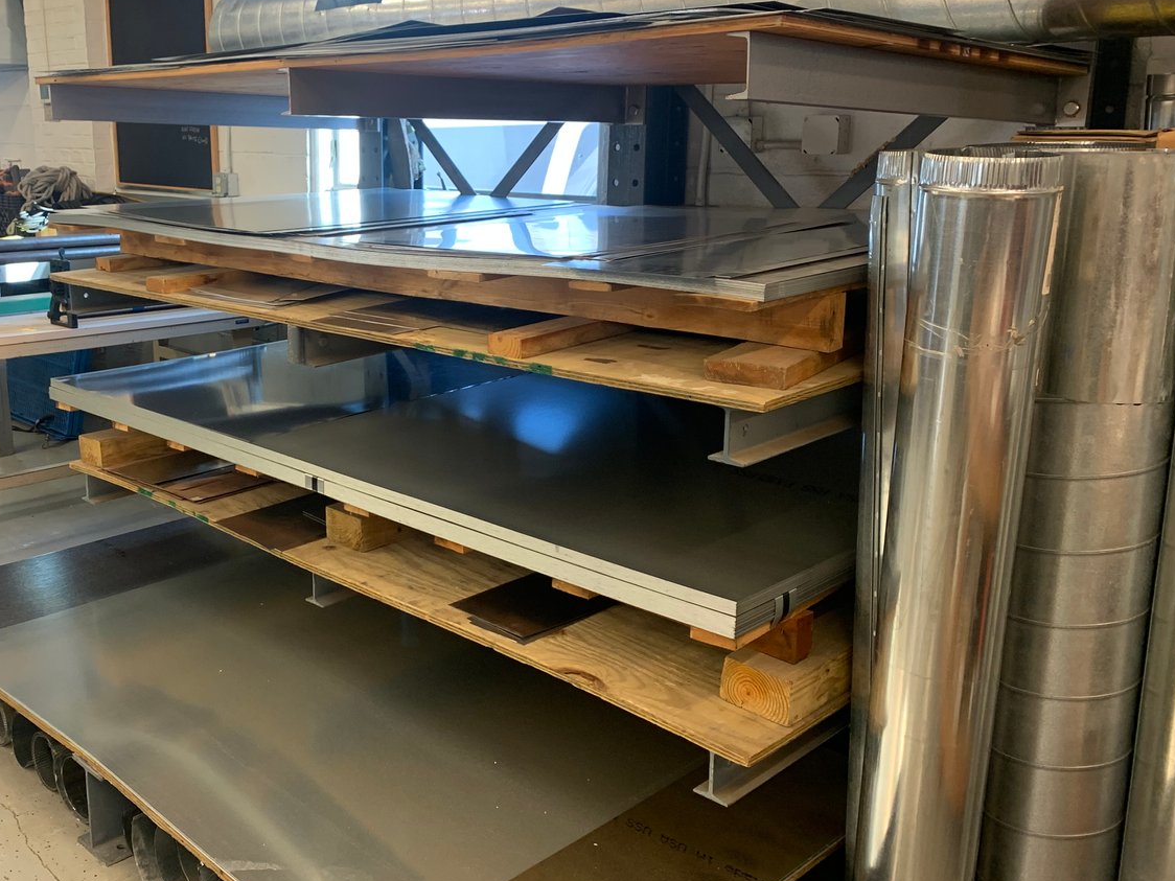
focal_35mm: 35
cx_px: 389
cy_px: 400
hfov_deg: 51.6
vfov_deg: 40.7
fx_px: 1188
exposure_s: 1/60
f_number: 1.8
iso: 100
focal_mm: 4.25
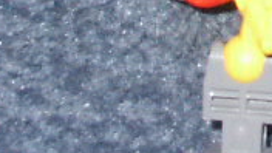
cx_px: 598
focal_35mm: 278
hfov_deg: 7.4
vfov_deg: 4.3
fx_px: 2005
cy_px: -226
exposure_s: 1/45
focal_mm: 7.18
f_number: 6.7
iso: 200
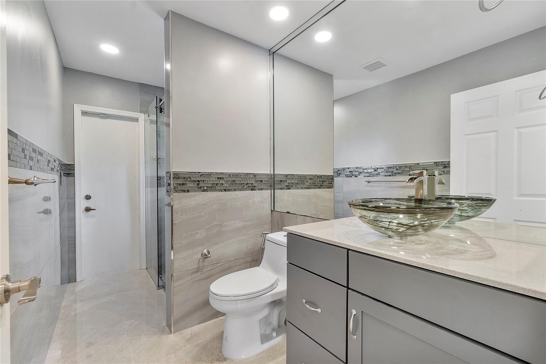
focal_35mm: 15
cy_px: 182
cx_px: 273
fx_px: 227
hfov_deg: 100.4
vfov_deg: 77.3
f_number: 11
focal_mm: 10
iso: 160
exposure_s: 1/3
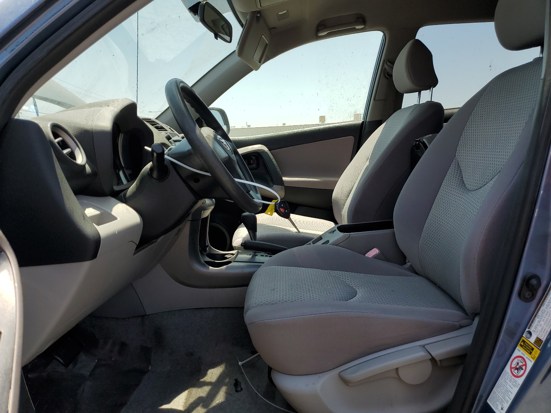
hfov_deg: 67.3
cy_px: 206
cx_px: 276
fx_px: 414
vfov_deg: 53.1
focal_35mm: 26
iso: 50
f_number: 1.5
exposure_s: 1/1250
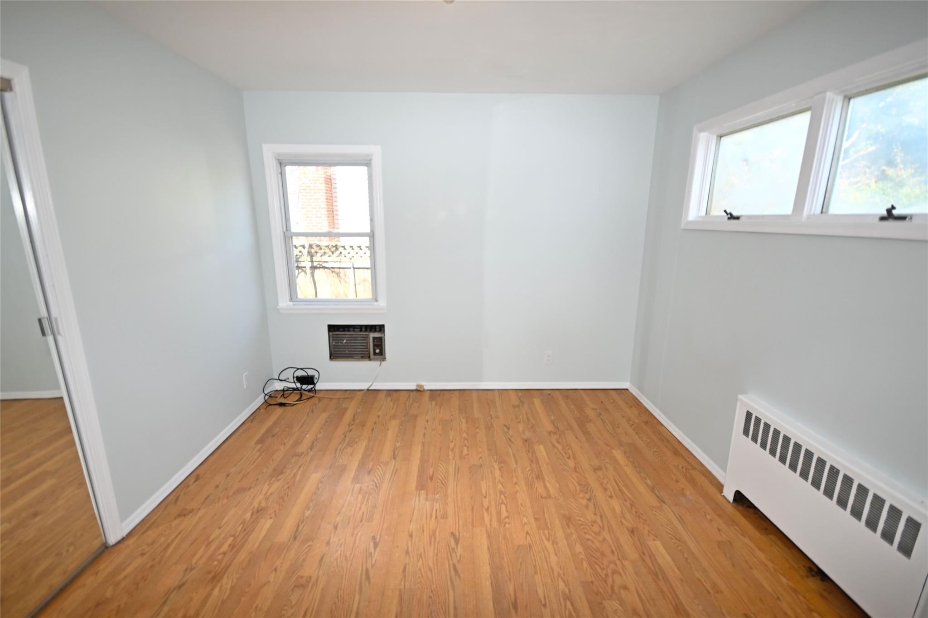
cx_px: 464
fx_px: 387
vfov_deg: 77.3
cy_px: 309
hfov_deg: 100.4
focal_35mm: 15
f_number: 5.6
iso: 200
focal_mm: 10
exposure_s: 1/125
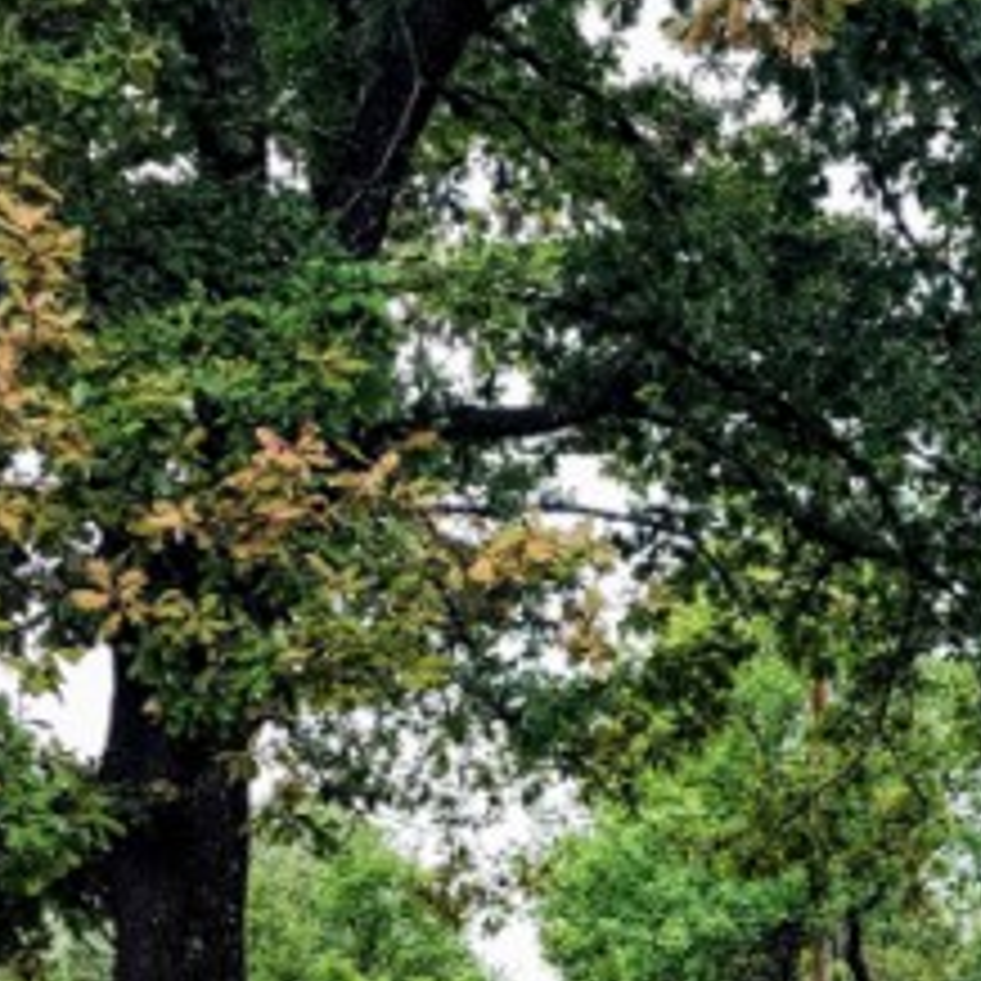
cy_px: 819
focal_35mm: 82
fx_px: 2629
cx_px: 720
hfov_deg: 21.0
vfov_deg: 20.8
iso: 100
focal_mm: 6.4
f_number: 1.8
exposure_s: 1/180
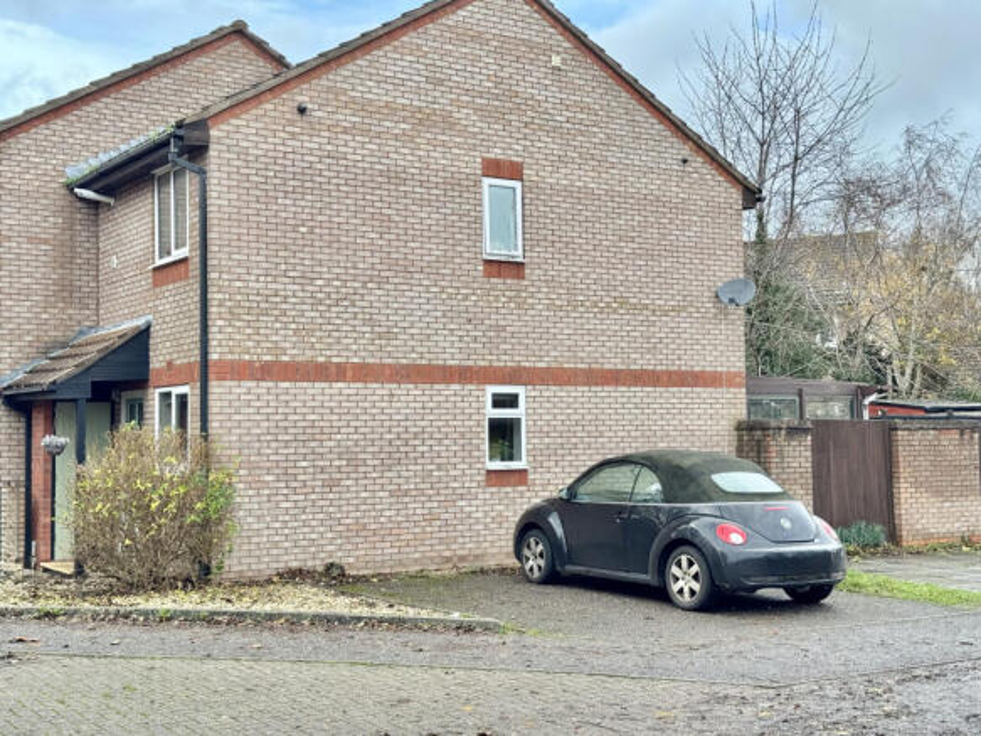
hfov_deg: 39.7
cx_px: 490
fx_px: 1360
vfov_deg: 30.3
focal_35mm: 48
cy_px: 368
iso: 64
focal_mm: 6.76
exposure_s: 1/394
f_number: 1.78
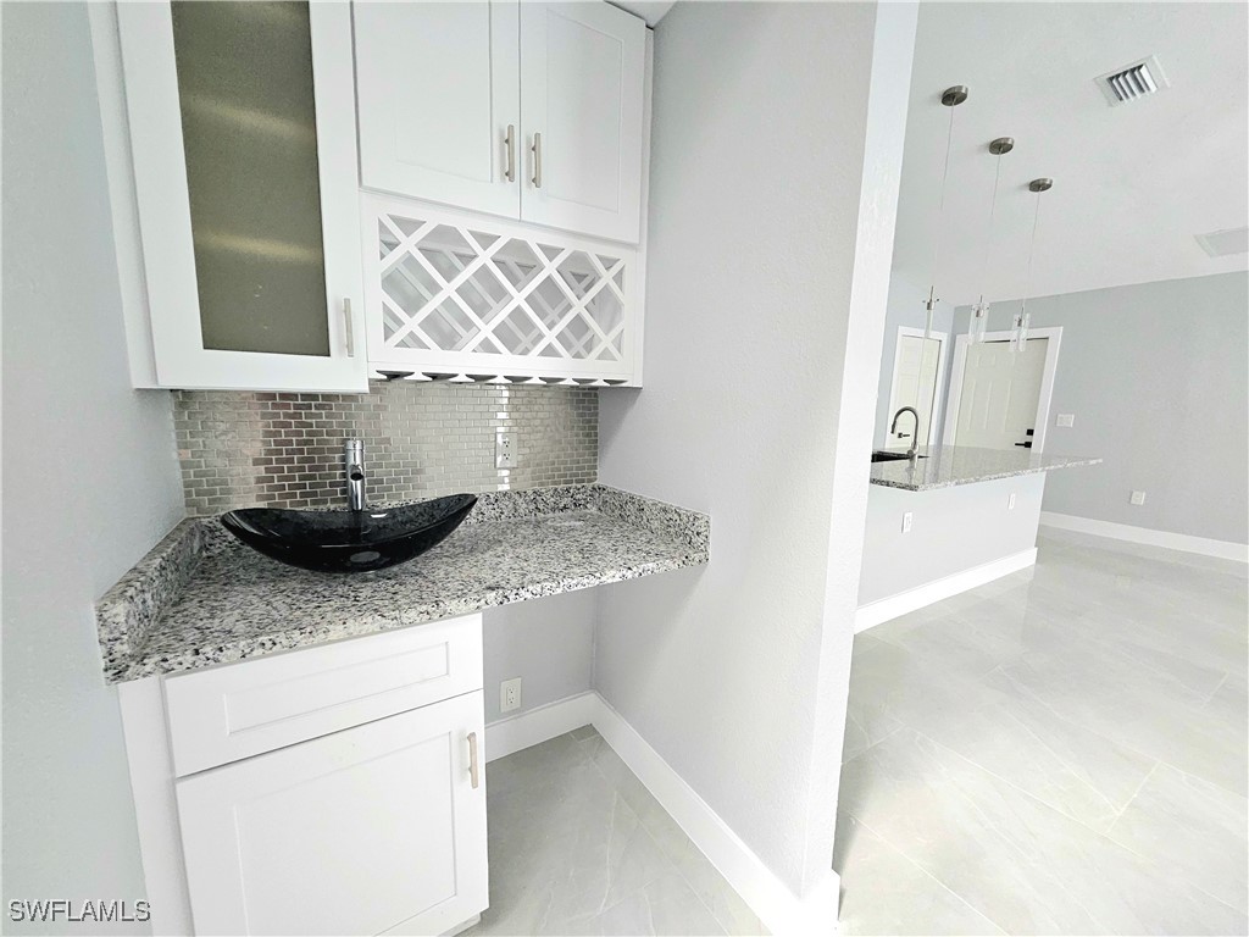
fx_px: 469
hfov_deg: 106.2
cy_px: 468
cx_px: 624
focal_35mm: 13
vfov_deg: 89.9
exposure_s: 1/30
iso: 400
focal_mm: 1.74
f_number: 2.2
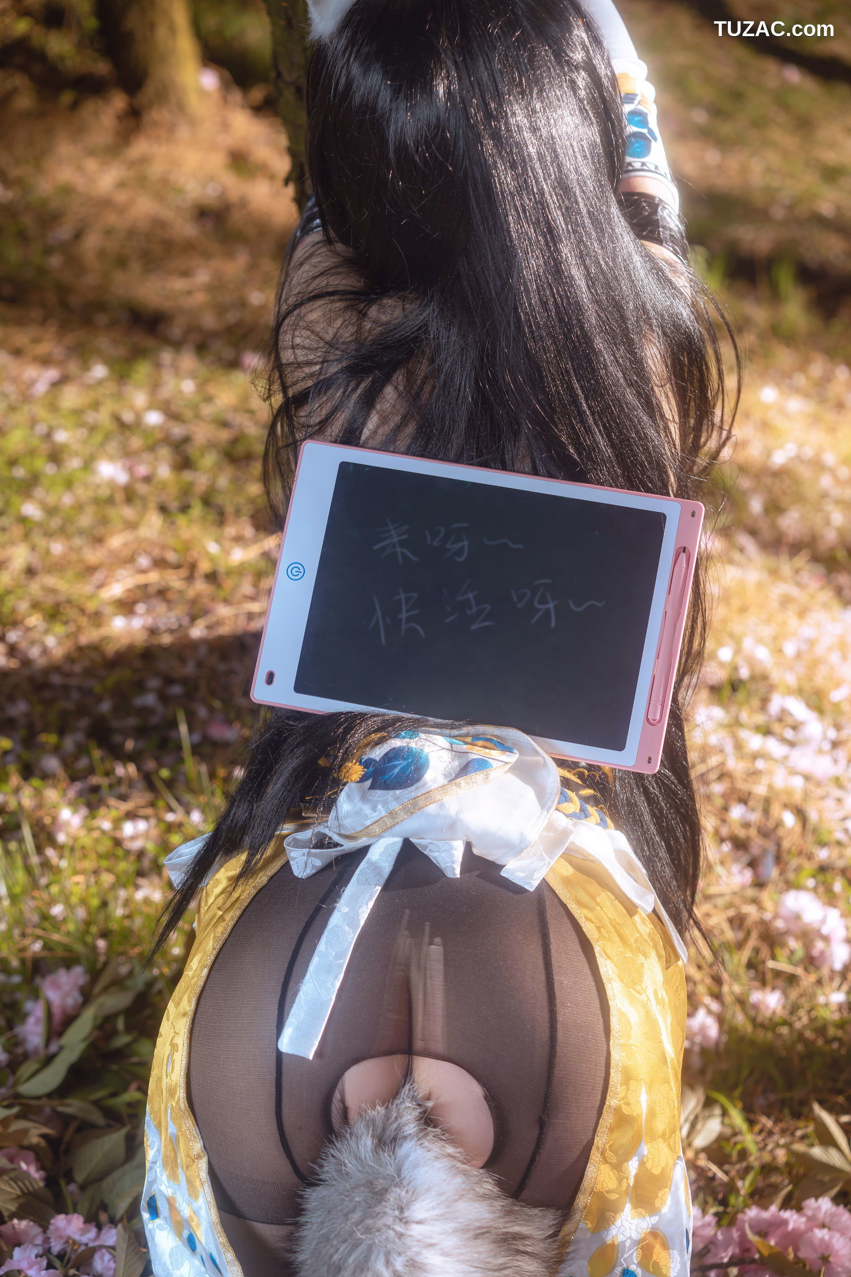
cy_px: 638
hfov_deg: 24.6
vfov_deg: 36.2
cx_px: 426
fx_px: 1950
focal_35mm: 55
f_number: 3.5
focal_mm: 55
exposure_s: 1/30
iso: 200
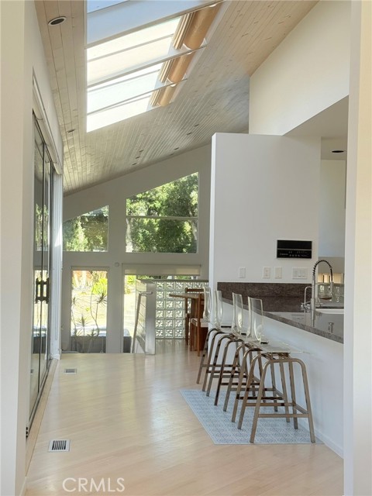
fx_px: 688
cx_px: 186
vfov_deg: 39.7
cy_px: 248
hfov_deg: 30.3
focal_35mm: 48
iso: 80
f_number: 1.78
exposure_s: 1/466
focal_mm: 6.76
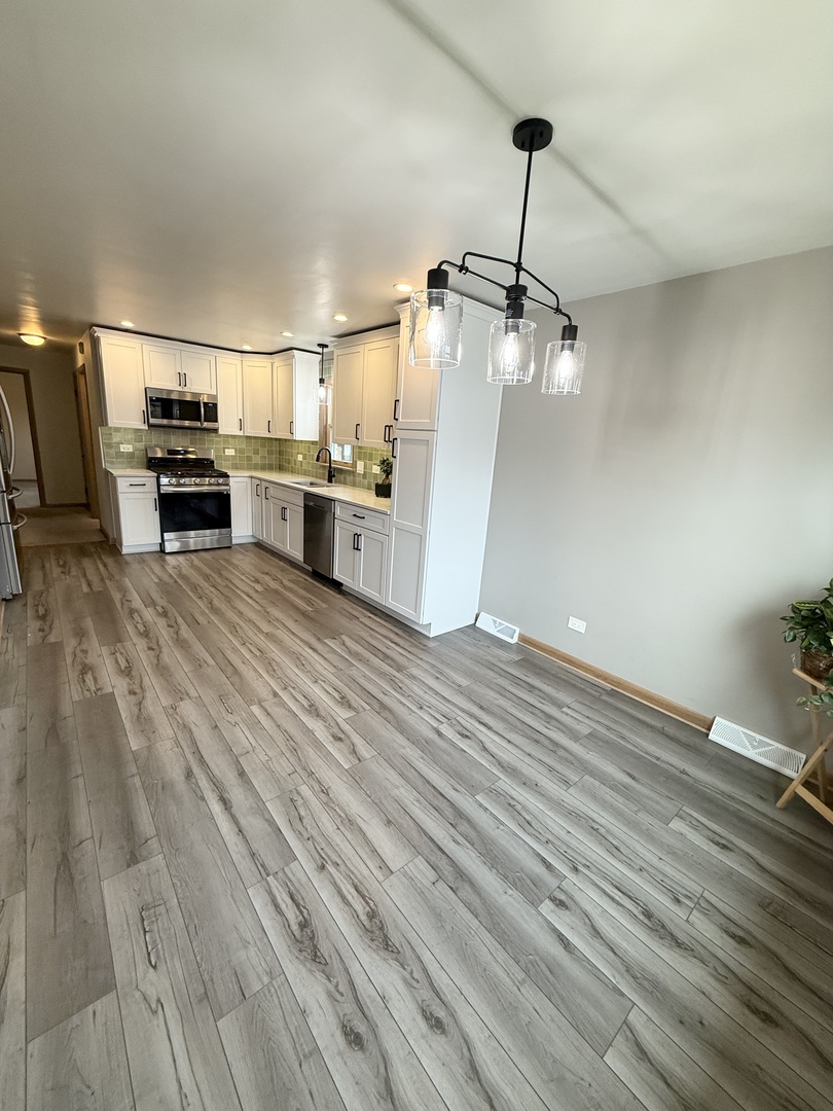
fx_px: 449
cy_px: 556
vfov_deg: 102.1
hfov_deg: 85.7
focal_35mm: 14
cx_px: 416
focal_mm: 2.22
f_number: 2.2
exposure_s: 1/120
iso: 160
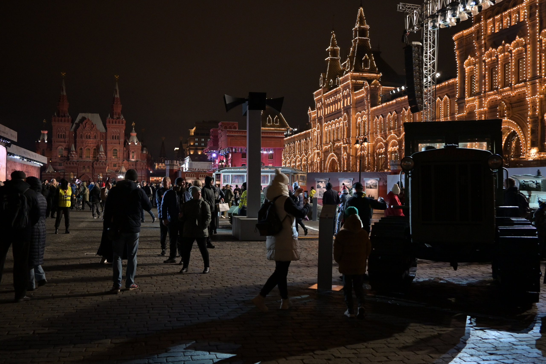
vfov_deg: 36.9
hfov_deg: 53.1
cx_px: 273
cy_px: 182
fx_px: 546
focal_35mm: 36
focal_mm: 24
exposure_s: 1/250
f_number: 2.5
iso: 800
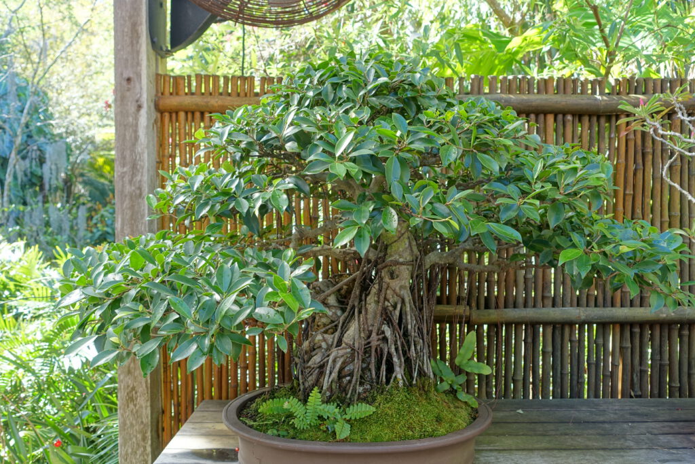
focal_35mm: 30
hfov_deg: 61.9
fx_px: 579
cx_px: 348
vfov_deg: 43.6
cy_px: 232
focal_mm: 11
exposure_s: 1/80
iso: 125
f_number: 2.8
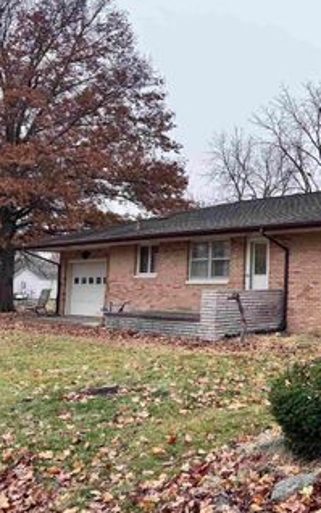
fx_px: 559
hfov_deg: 28.8
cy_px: 230
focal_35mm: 40
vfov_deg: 49.2
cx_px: 360
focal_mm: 6.76
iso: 80
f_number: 1.78
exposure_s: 1/495
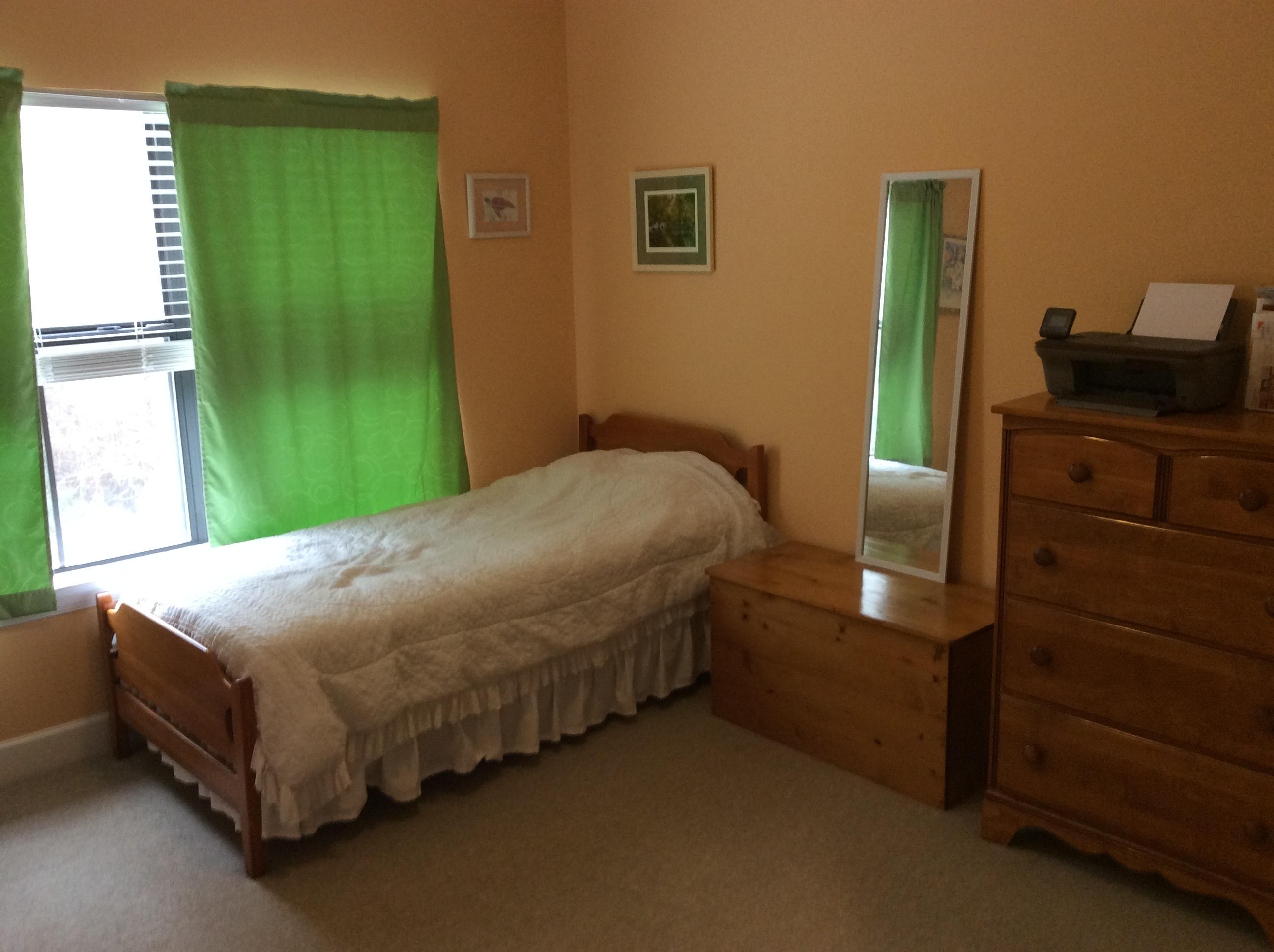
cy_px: 476
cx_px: 637
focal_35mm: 32
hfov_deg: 56.9
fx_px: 1176
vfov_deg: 44.1
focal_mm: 3.3
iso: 80
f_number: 2.4
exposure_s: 1/24
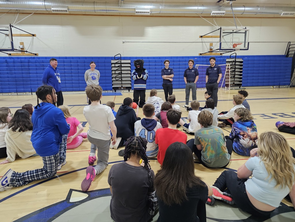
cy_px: 111
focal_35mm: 23
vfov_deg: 58.9
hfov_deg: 73.9
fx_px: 196
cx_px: 148
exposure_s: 1/240
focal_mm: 6.3
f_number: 1.7
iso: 1000
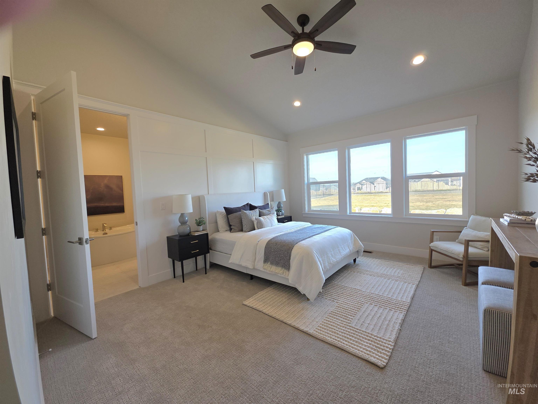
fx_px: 202
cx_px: 269
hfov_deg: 106.2
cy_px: 202
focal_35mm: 13
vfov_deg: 89.9
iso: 50
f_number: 1.9
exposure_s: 1/120
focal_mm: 2.2
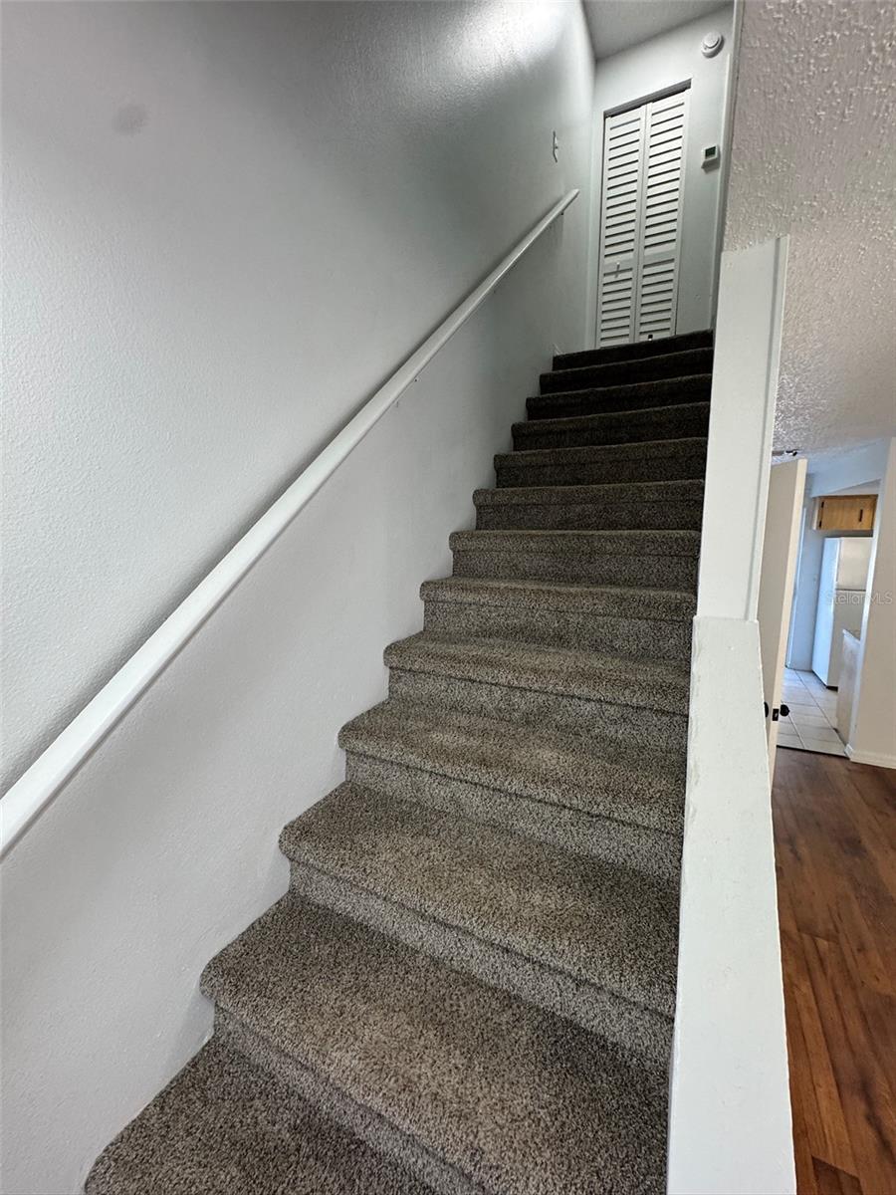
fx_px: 483
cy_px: 598
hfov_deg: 85.7
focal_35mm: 14
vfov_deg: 102.1
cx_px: 448
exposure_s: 1/120
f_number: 2.2
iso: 200
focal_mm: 2.22
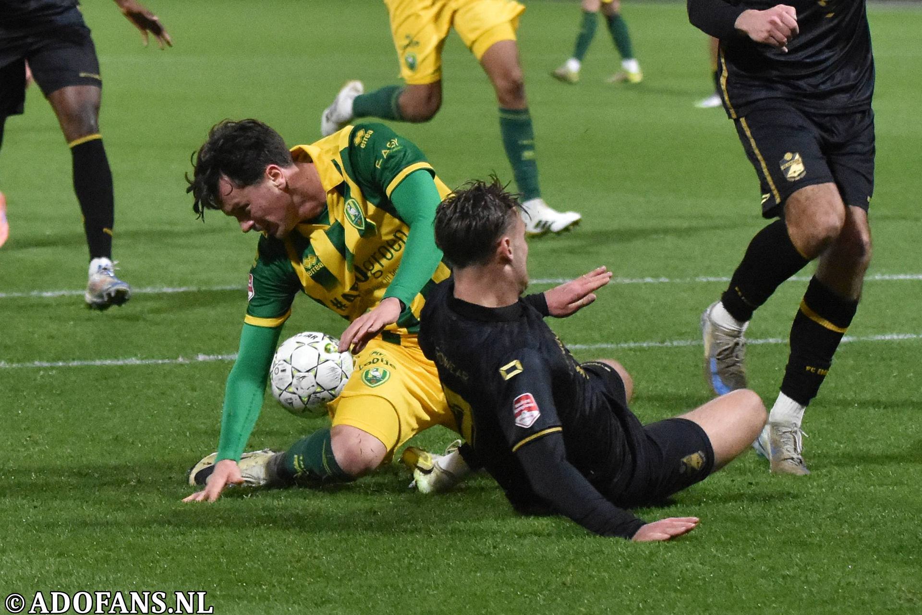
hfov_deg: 16.7
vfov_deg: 11.1
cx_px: 461
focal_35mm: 123
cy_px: 308
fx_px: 3150
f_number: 2.8
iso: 3200
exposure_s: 1/800
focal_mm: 82
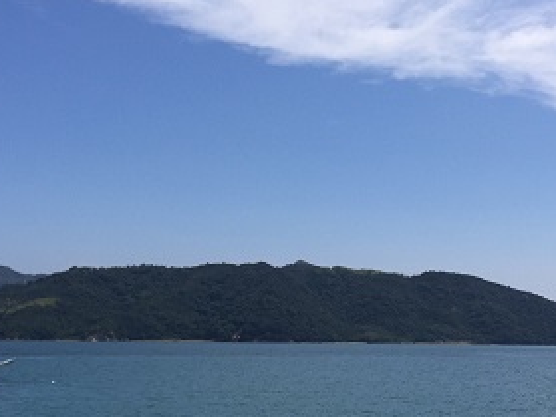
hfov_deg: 32.7
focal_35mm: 59
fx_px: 948
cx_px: 282
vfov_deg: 24.8
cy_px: 213
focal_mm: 4.15
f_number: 2.2
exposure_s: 1/3968
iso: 32
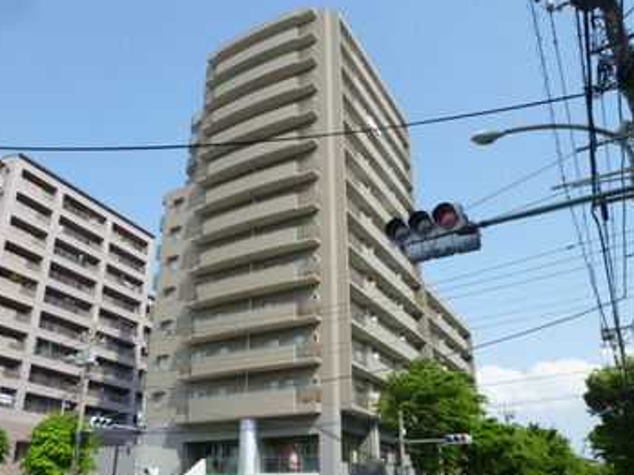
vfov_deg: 48.0
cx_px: 297
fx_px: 531
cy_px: 279
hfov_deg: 61.6
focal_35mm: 29
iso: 80
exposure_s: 1/500
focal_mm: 4.3
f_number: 4
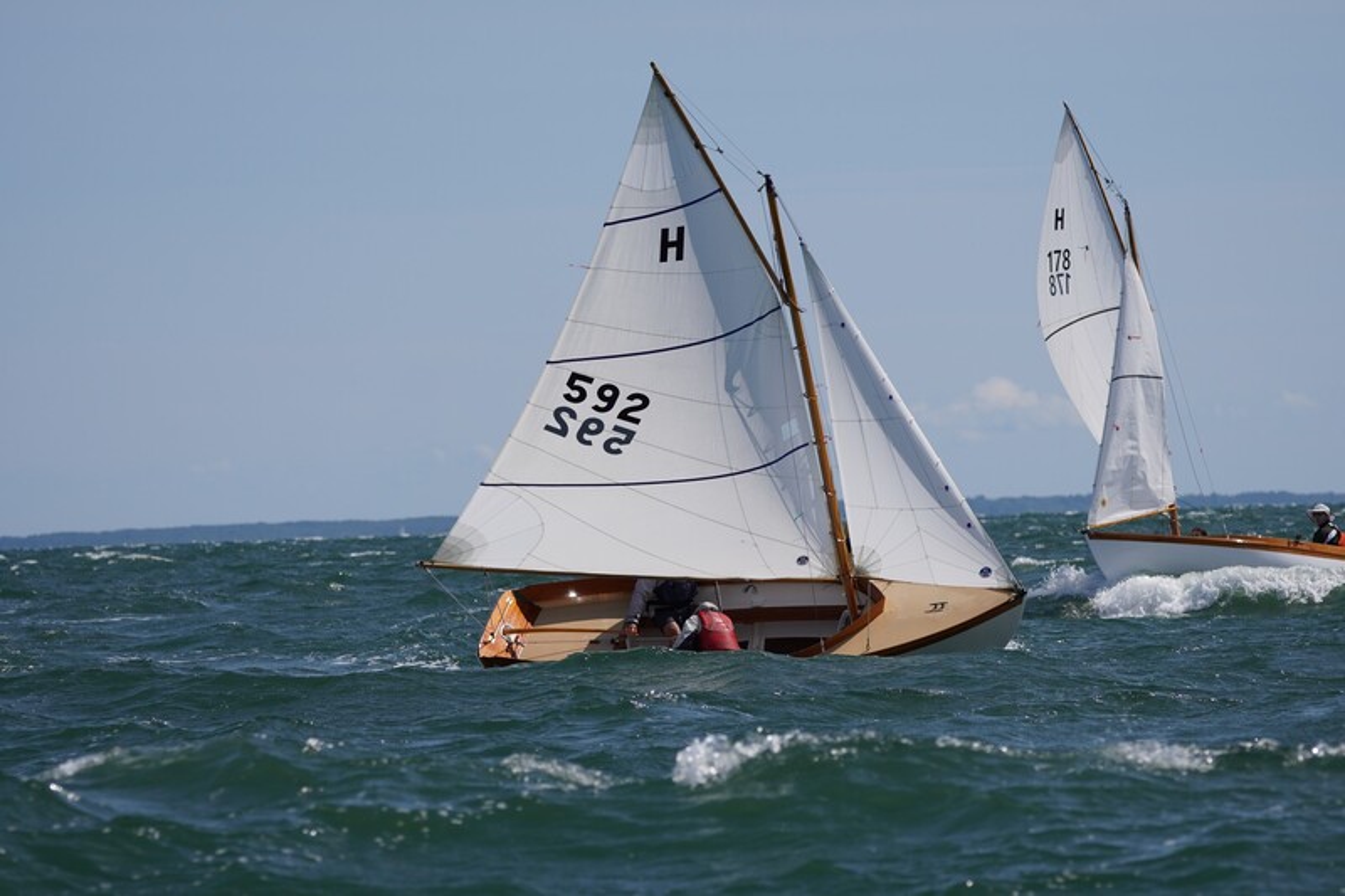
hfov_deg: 9.2
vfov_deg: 6.1
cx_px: 672
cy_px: 448
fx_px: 8404
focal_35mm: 225
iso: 100
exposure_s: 1/1250
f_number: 5
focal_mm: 150
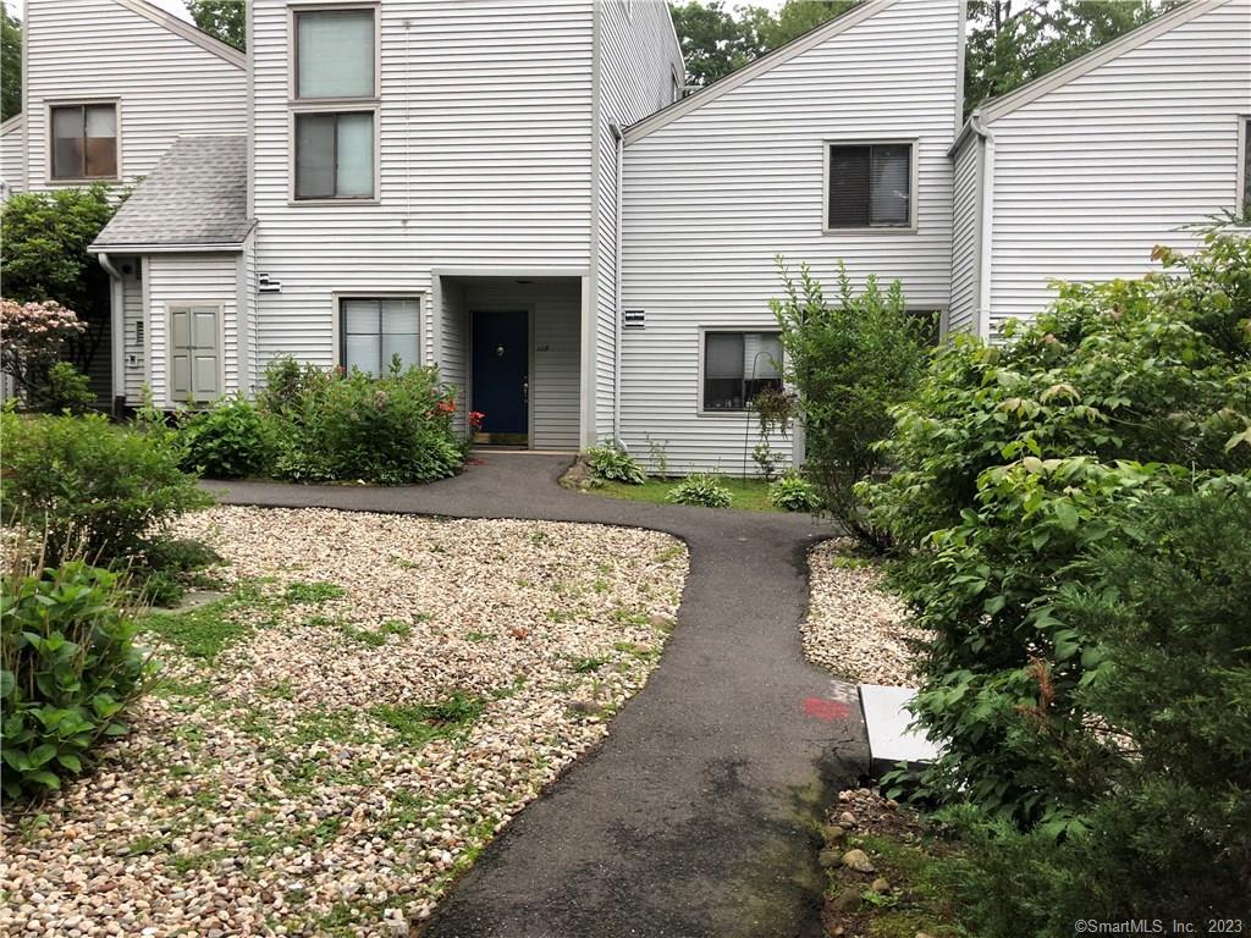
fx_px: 1012
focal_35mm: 28
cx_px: 626
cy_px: 469
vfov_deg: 49.7
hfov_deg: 63.4
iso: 25
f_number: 1.8
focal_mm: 3.99
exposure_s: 1/30
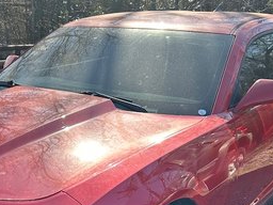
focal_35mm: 64
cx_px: 74
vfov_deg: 21.7
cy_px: 229
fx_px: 505
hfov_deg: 29.9
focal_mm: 5.7
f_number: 1.5
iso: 50
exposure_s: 1/797
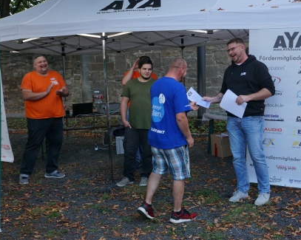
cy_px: 120
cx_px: 170
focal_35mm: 45
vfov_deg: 33.4
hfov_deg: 41.1
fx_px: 401
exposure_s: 1/160
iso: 320
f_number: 4.5
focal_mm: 26
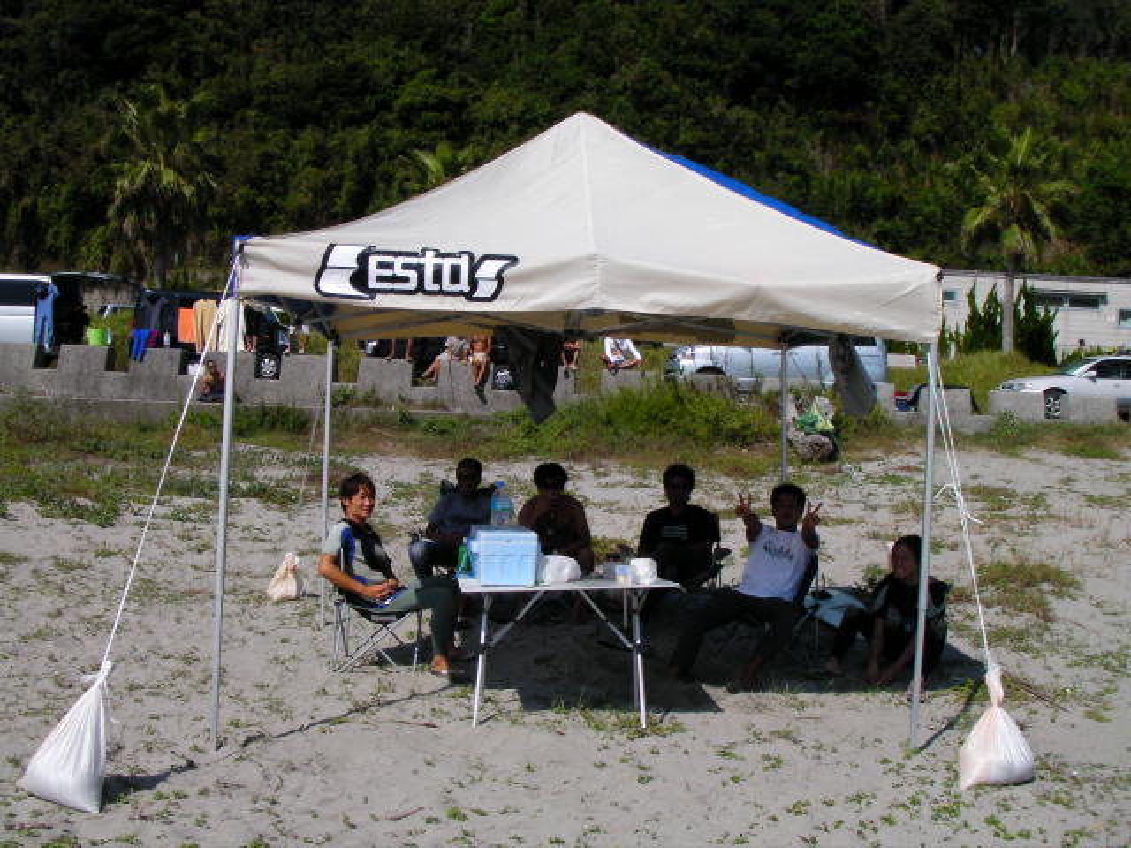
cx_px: 566
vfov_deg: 37.7
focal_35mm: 38
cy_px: 424
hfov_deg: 49.0
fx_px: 1242
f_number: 5.6
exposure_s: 1/406
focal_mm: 6.3
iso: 50
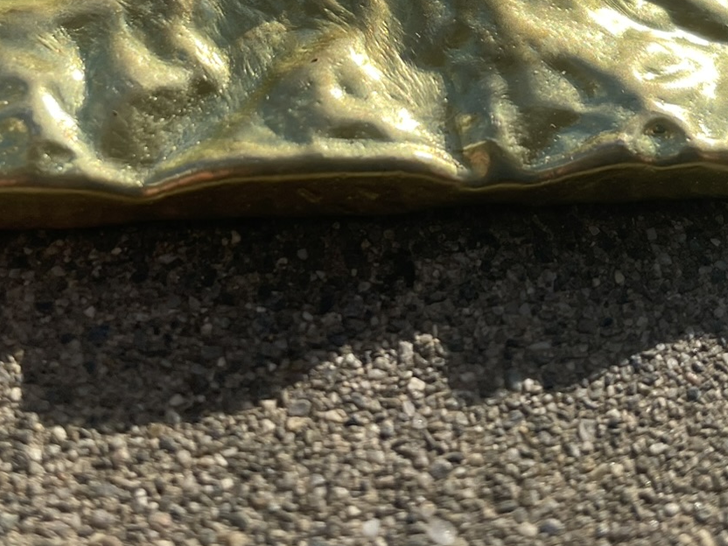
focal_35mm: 64
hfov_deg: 30.3
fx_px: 1346
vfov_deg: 21.4
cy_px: -102
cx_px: 376
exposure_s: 1/3731
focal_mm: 4.2
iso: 32
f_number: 1.6
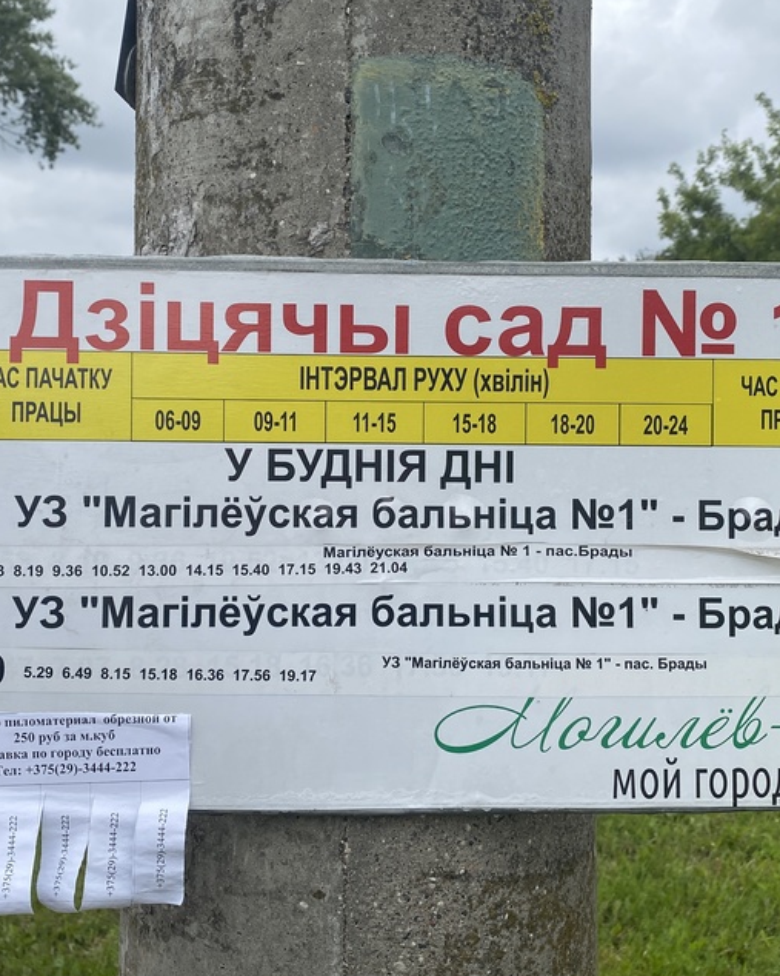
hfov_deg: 36.5
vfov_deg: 44.8
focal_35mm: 41
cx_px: 362
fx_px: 1183
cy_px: 457
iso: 32
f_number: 1.8
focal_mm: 4.25
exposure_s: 1/2028
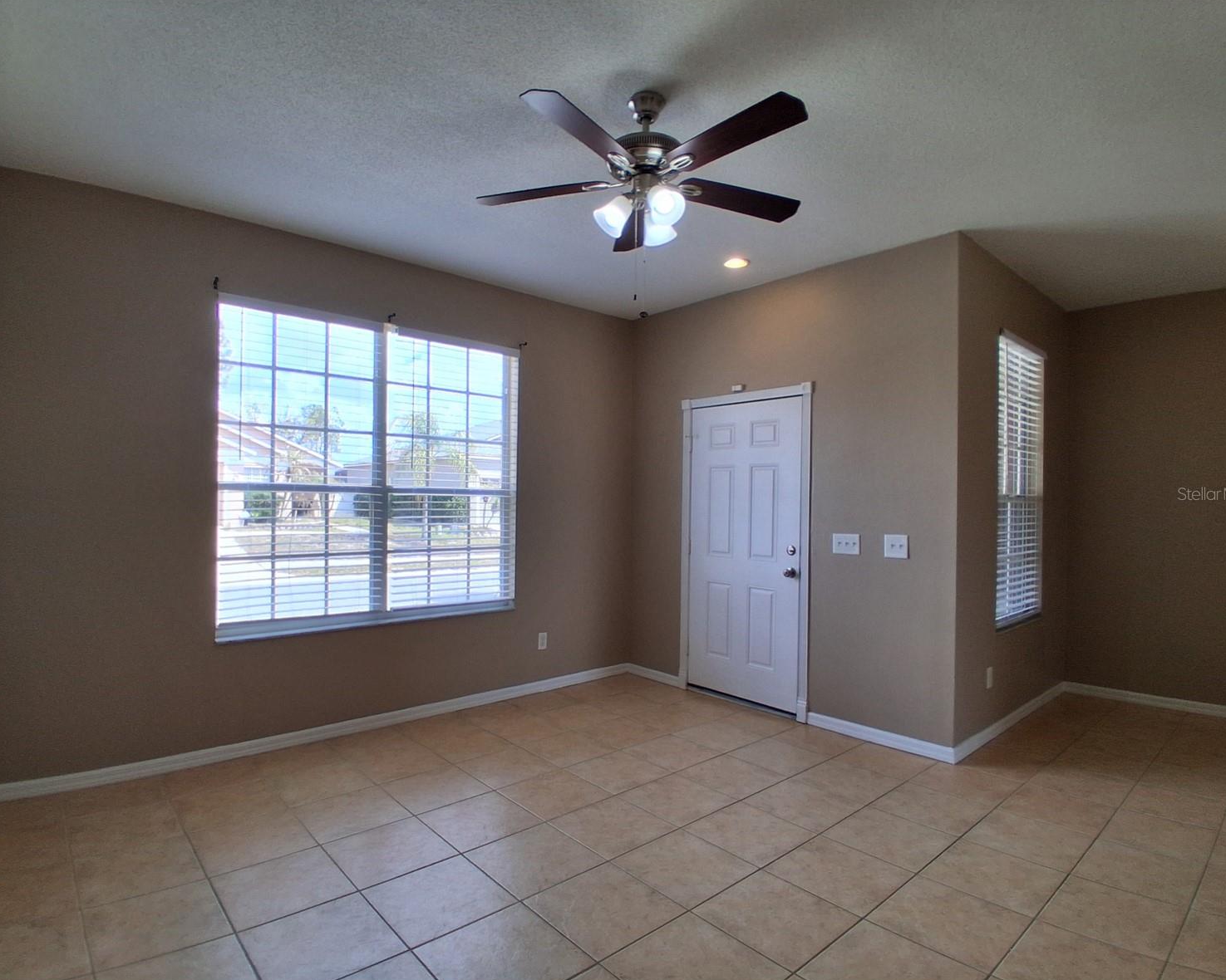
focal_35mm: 18
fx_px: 653
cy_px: 493
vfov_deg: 73.8
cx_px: 591
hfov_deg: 86.3
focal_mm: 1.4
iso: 50
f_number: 2.2
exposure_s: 1/165
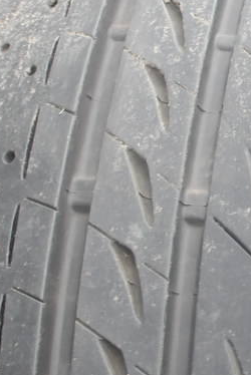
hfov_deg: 9.9
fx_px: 1253
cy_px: 406
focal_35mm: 120
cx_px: 630
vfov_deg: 16.6
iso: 100
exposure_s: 1/36
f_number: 3
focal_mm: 4.9
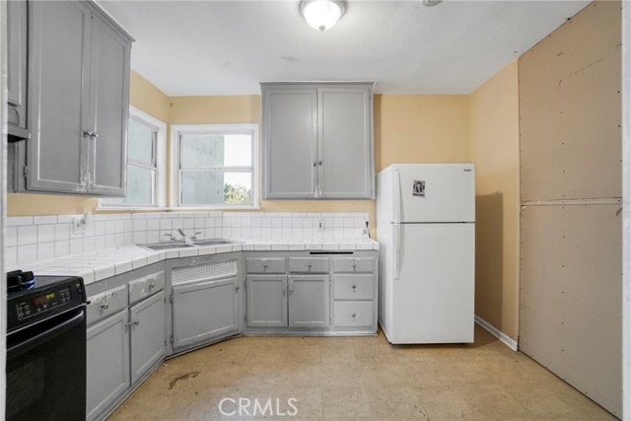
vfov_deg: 77.4
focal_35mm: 15
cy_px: 210
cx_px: 316
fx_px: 263
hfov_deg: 100.4
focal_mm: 10
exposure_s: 1/30
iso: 100
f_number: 5.6
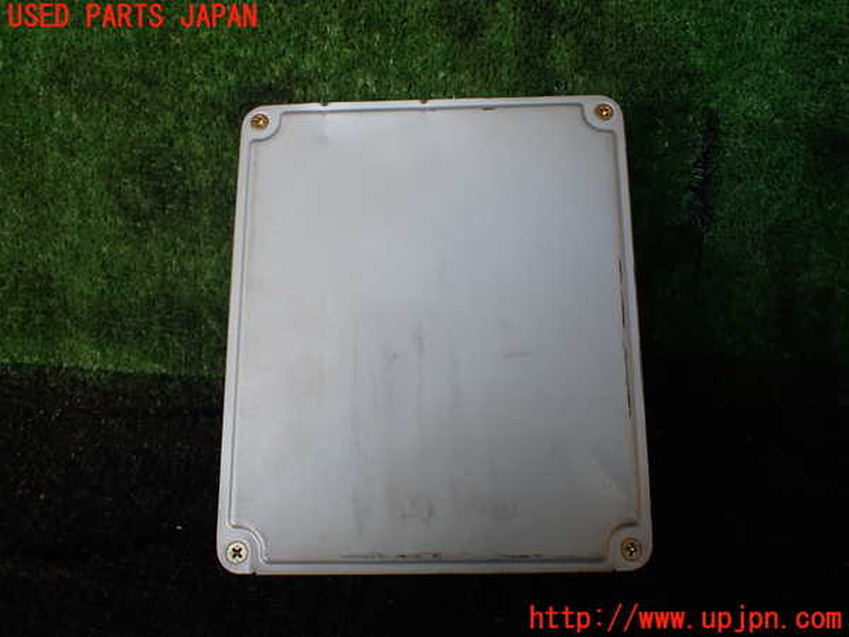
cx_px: 424
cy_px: 318
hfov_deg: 60.0
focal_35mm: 30
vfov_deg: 46.8
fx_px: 736
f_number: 2.3
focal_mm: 5.4
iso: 125
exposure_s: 1/125
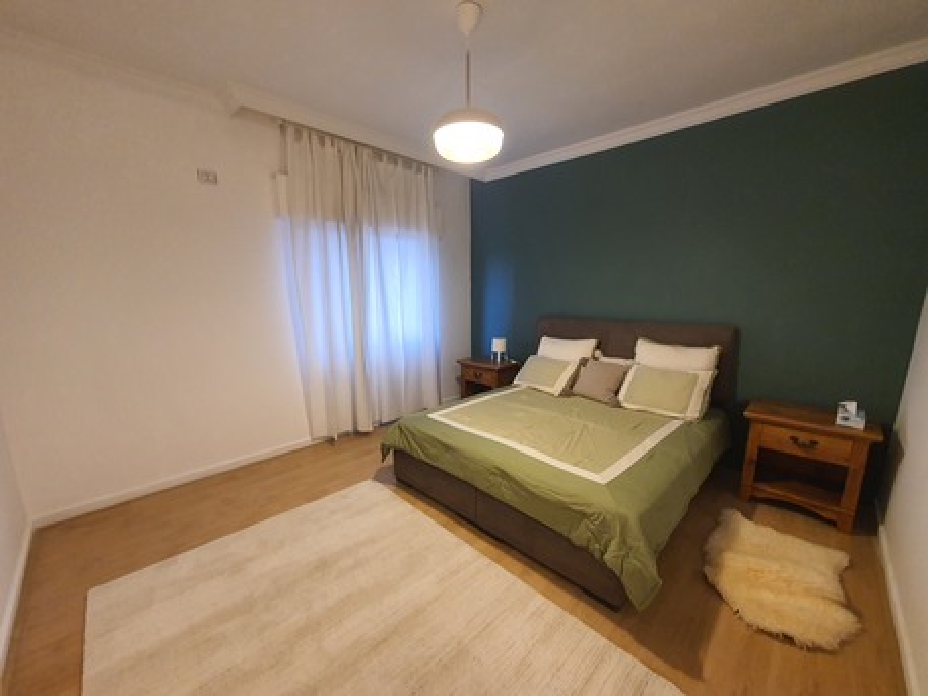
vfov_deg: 89.9
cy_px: 348
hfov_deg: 106.2
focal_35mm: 13
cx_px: 464
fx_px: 349
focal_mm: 1.8
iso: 320
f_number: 2.2
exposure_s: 1/33
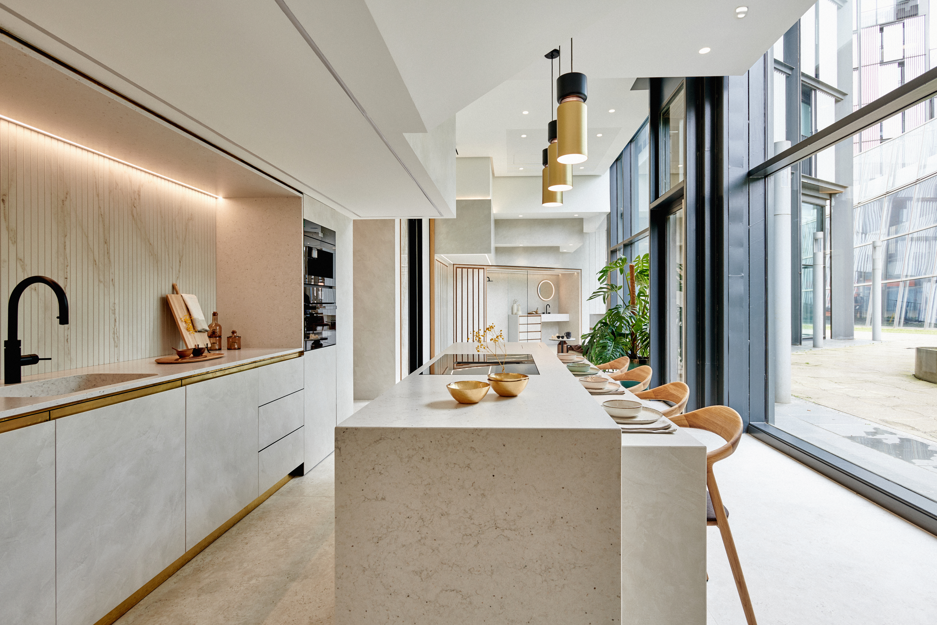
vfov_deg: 70.4
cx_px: 468
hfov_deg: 93.3
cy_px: 312
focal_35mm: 17
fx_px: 442
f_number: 9
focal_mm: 17
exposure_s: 1/6
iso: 64
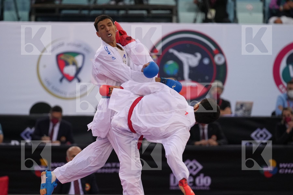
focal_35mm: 300
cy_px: 98
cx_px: 146
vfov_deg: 4.6
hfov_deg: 6.9
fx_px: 2441
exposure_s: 1/1000
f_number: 2.8
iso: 2000
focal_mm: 200
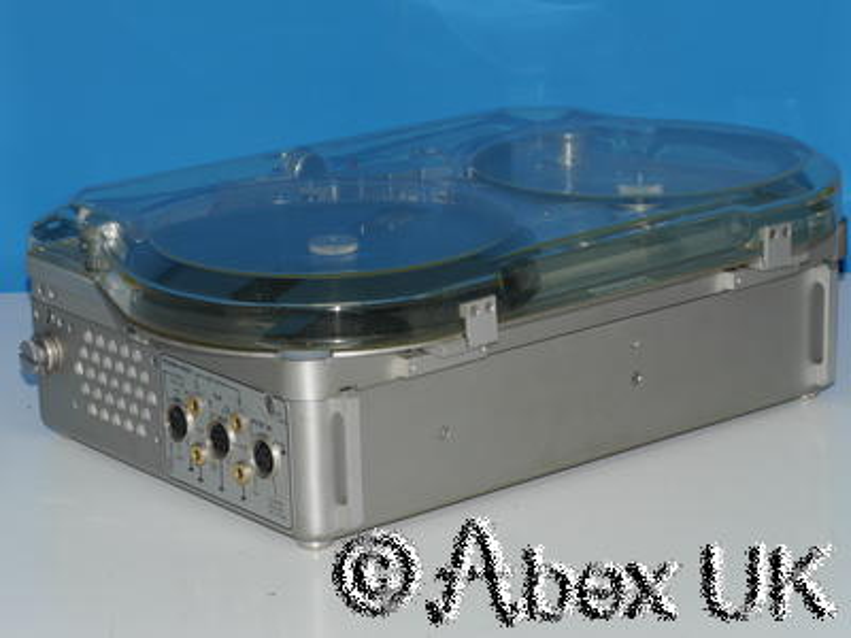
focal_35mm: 110
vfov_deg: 13.5
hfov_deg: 17.9
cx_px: 426
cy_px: 319
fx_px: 2704
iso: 400
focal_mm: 55
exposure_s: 1/60
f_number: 11
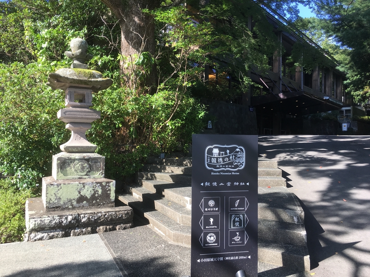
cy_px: 138
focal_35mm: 29
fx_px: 310
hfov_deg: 61.7
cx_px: 185
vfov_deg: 48.2
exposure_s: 1/348
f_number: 2.2
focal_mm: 4.15
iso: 25
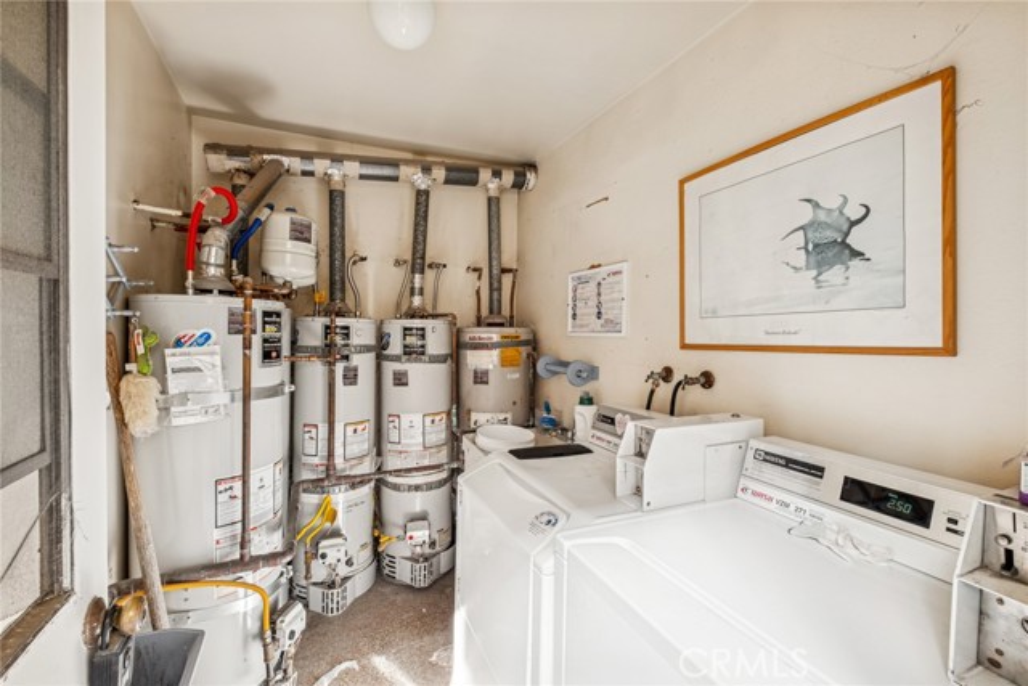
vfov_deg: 77.4
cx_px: 514
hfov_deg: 100.4
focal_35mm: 15
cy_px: 343
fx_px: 428
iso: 200
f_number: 9
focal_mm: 10
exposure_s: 1/5
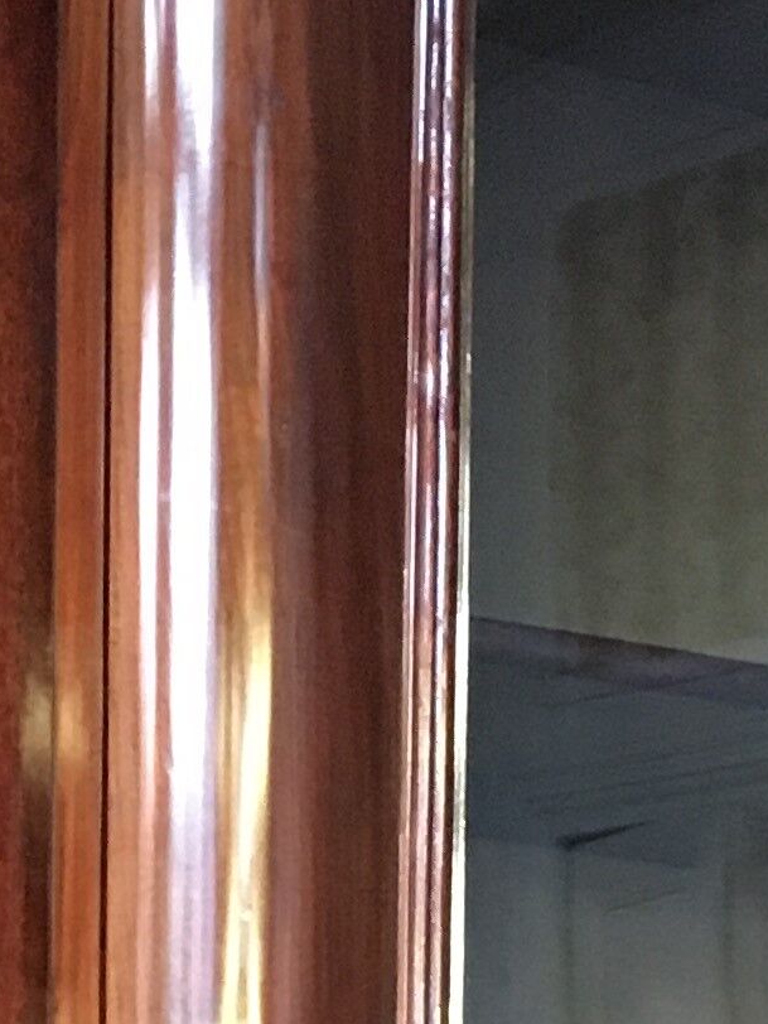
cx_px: 509
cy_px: 1854
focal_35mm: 144
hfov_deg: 10.3
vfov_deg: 12.5
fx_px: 4260
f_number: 2.2
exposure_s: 1/17
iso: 200
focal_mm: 4.15
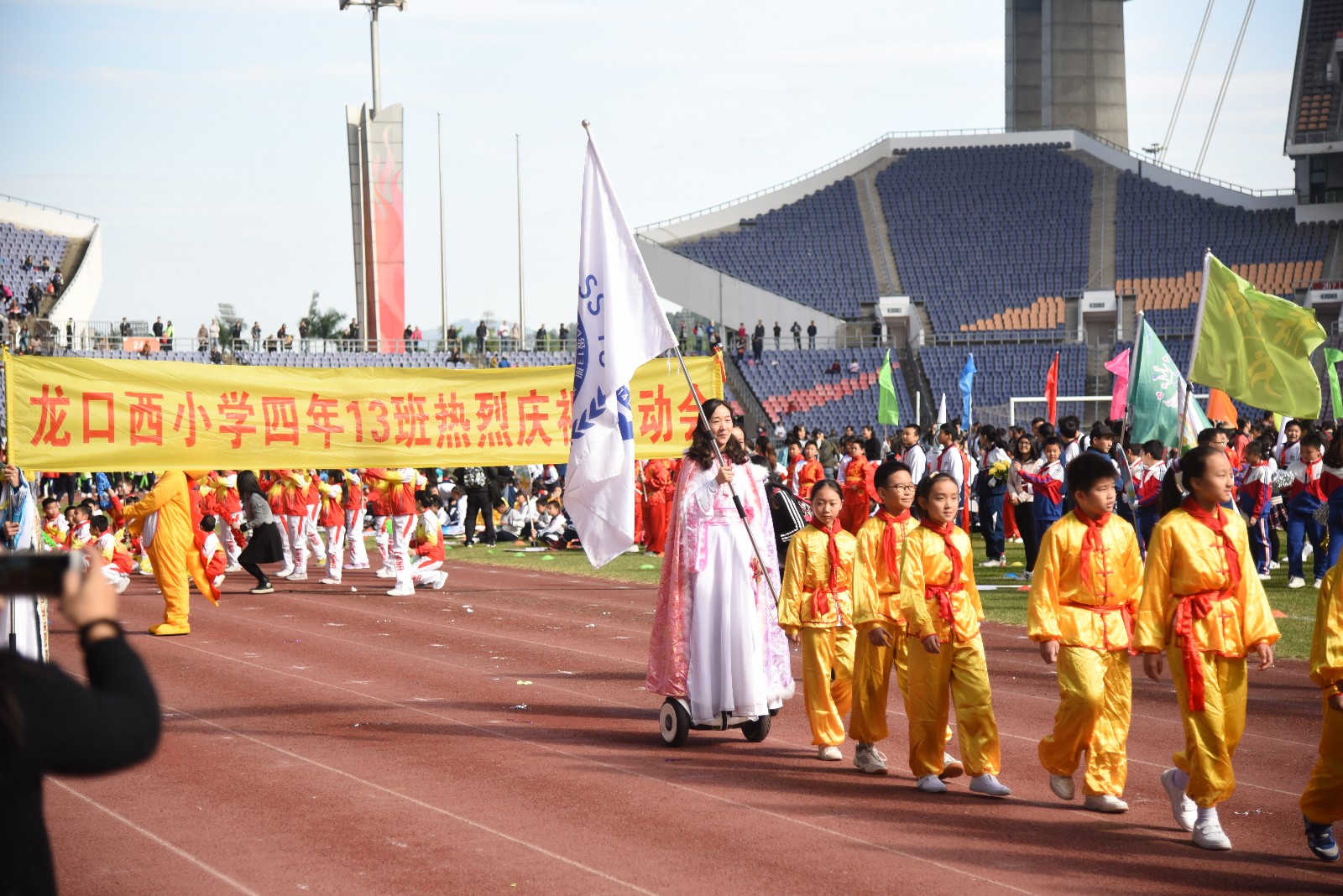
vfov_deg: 18.2
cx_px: 672
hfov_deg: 27.0
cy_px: 448
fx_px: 2799
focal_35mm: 75
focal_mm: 75
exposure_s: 1/4000
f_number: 4
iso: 1000
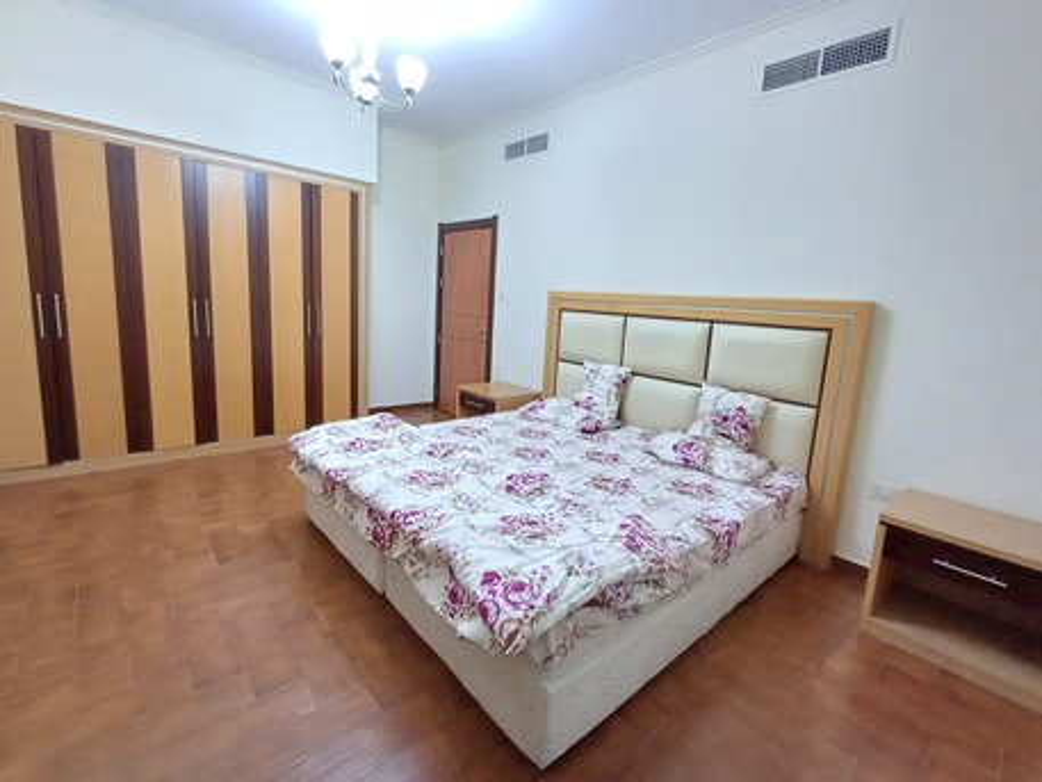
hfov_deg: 94.5
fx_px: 482
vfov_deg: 78.1
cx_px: 521
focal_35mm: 16
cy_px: 391
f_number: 2.2
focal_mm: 1.64
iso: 640
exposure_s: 1/20
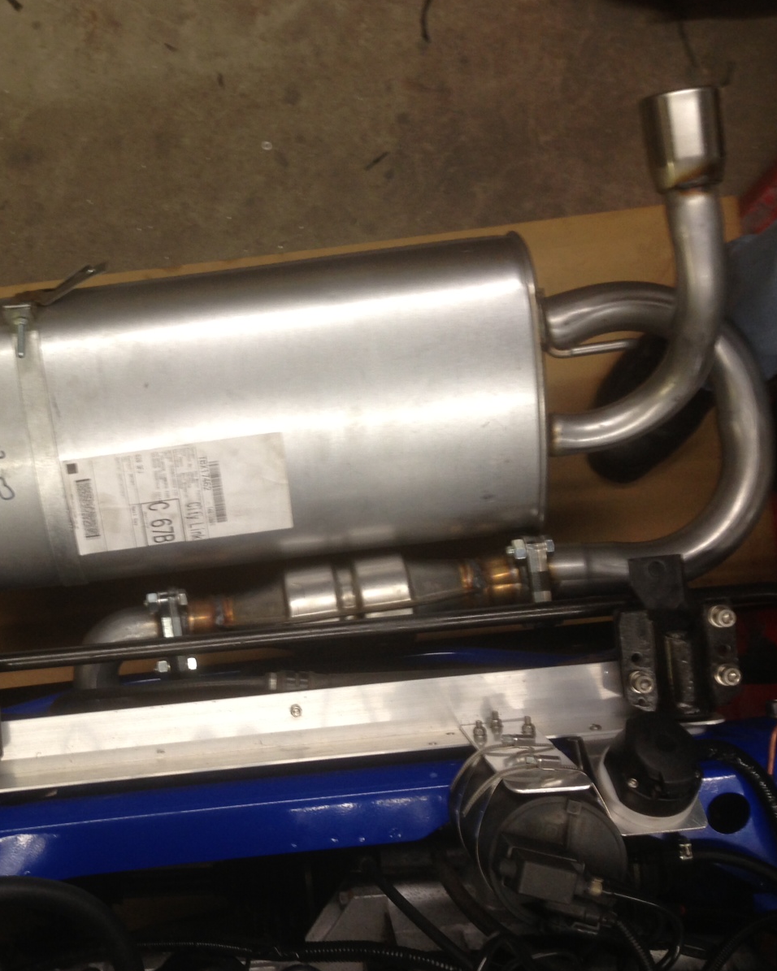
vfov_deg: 42.0
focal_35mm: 44
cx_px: 167
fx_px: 1265
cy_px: 488
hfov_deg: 33.3
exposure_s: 1/20
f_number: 2.4
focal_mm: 4.13
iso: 64
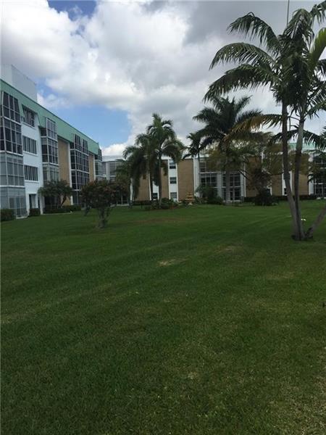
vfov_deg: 61.7
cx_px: 163
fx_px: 364
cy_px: 218
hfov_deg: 48.2
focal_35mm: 29
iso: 32
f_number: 2.2
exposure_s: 1/1799
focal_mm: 4.15
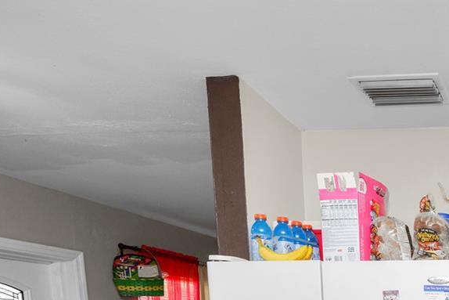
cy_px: 392
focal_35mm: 39
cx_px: 526
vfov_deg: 28.1
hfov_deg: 38.2
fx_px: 487
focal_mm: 14
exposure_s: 1/80
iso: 320
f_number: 7.1
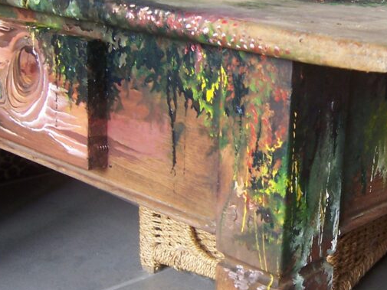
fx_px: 816
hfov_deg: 26.1
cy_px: 177
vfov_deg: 20.1
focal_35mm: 73
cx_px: 320
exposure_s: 1/30
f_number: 3
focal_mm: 6
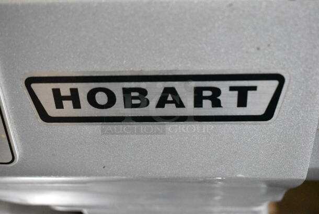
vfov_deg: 25.1
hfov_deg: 36.8
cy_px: 107
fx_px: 479
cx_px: 160
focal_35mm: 54
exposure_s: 1/125
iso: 6400
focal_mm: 36
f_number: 5.6
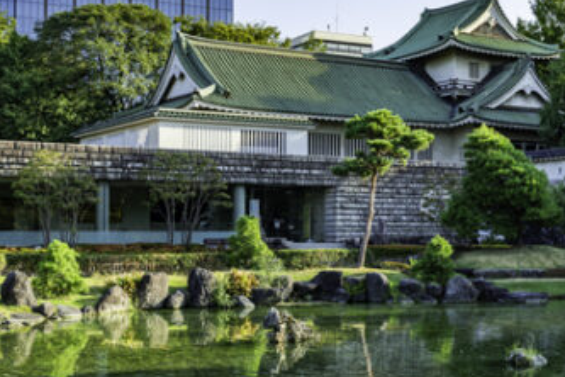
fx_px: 989
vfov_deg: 21.5
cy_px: 139
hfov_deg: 31.7
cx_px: 370
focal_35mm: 63
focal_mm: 35
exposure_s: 1/160
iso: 160
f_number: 8
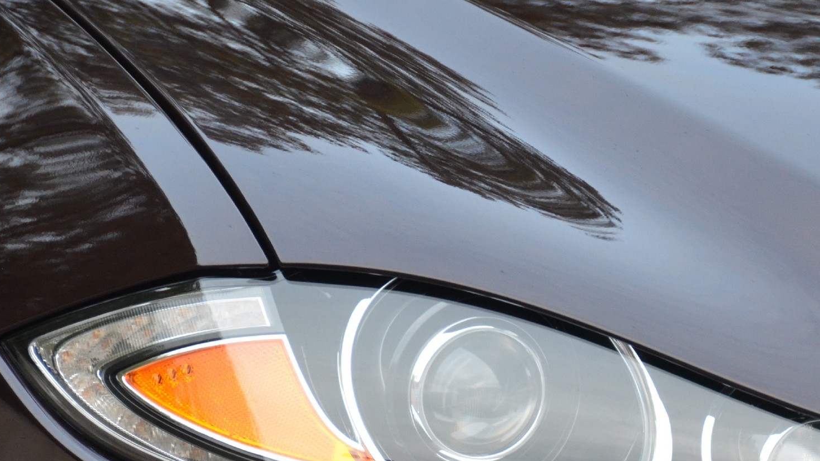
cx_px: 545
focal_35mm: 452
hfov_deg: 4.8
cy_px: 433
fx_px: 9828
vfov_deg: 2.7
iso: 1600
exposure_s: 1/100
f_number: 5.6
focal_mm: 170
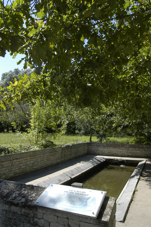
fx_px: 189
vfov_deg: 62.0
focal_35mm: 30
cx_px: 76
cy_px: 114
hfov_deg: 43.5
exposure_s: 1/200
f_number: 8
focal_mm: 20
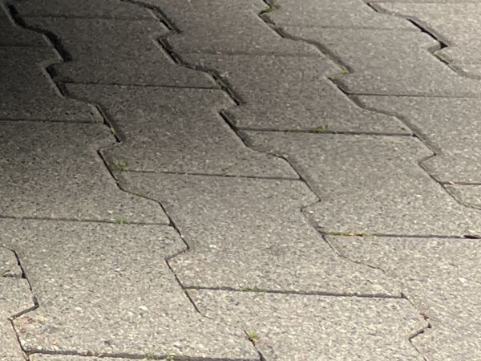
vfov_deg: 12.3
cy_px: -282
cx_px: -469
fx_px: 1542
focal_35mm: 111
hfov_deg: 14.7
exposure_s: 1/463
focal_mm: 5.1
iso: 50
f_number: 1.6
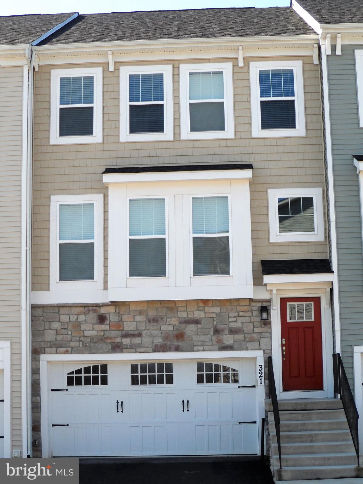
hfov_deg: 27.5
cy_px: 242
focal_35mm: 53
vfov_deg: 36.2
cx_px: 182
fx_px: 741
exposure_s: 1/350
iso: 80
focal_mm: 8.7
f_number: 4
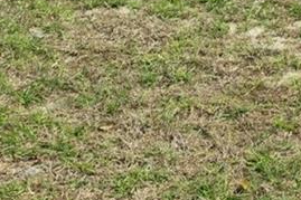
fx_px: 1119
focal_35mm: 134
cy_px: -369
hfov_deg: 14.3
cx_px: 448
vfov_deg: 8.7
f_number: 8
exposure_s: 1/500
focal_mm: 15
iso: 320
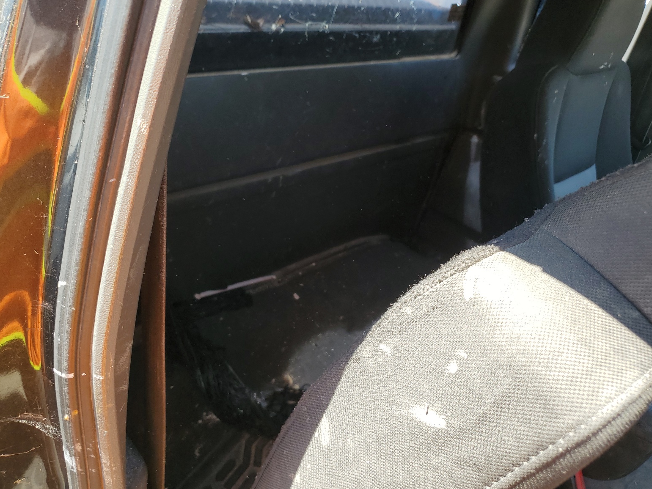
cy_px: 248
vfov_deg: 51.4
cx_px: 331
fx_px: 509
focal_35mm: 27
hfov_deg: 65.3
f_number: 1.5
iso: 50
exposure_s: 1/345
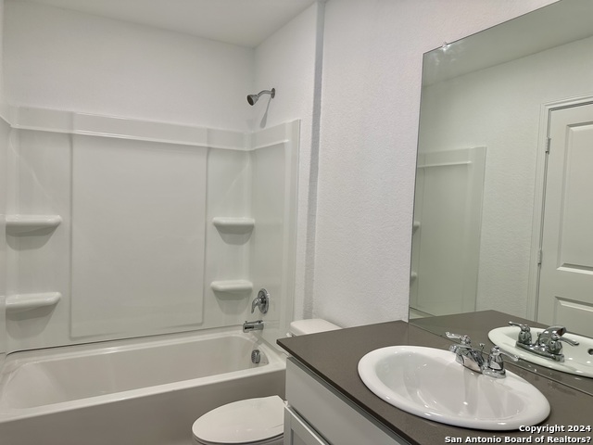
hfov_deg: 71.6
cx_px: 296
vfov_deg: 56.8
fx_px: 411
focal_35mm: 24
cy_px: 222
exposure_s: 1/120
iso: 100
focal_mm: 6.86
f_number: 1.78
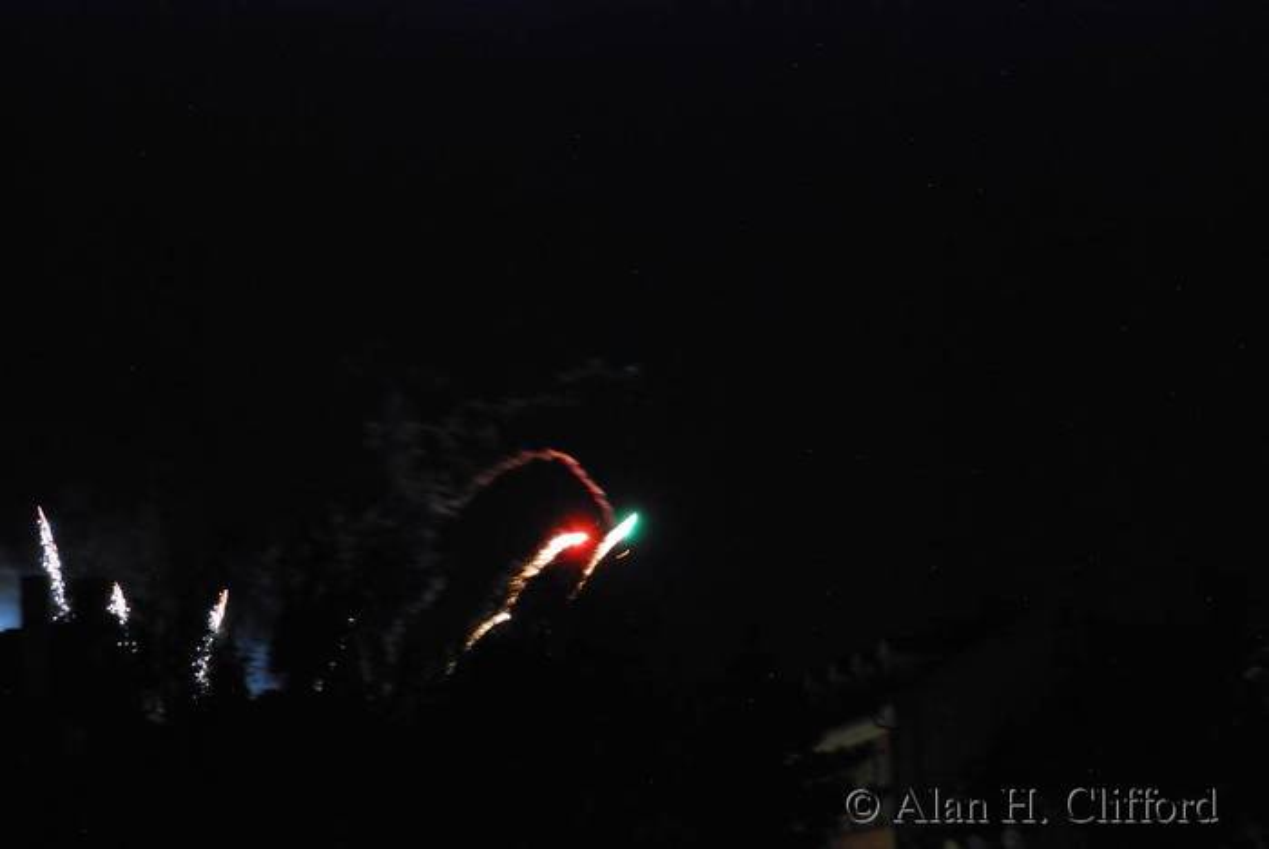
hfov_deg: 18.2
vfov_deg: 12.2
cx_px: 634
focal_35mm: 112
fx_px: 3969
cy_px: 424
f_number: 5.3
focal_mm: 75
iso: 1600
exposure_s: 1/2.5
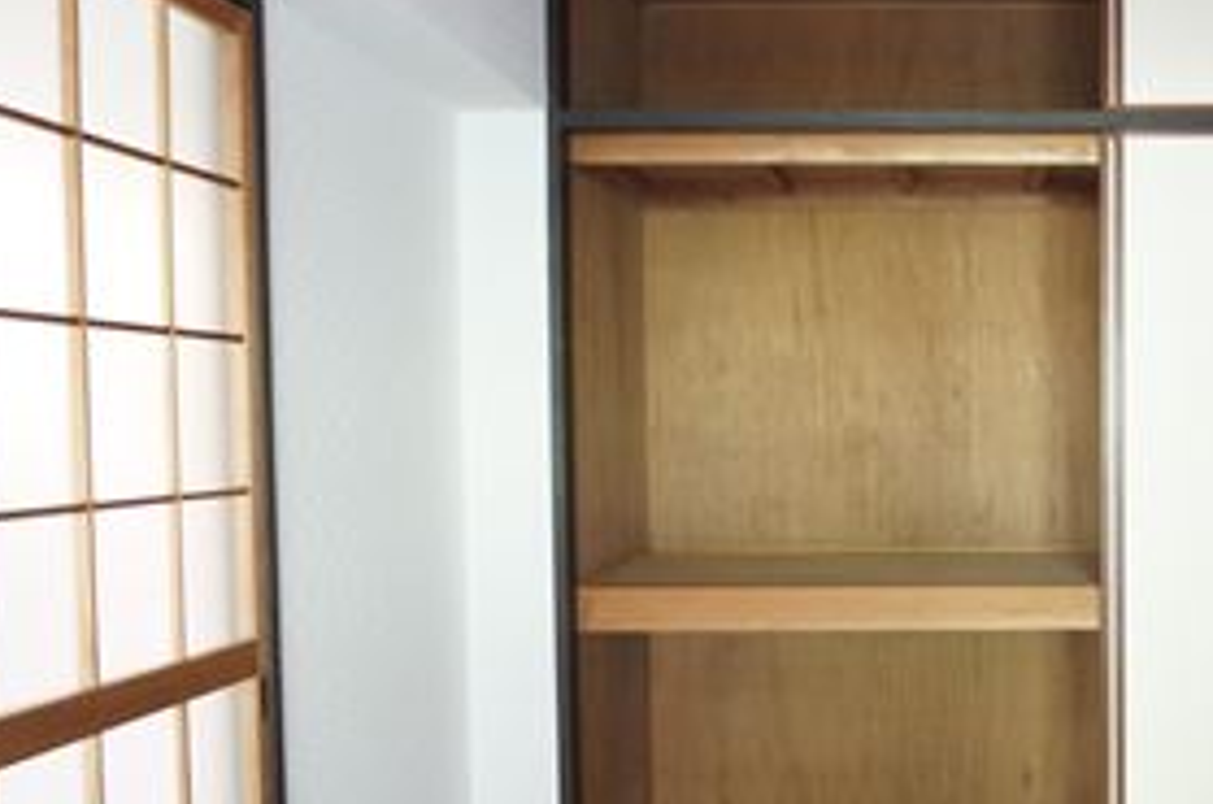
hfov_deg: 43.1
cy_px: 487
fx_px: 1446
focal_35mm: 43
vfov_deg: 31.0
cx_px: 991
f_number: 3.5
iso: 1600
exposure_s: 1/10
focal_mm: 16
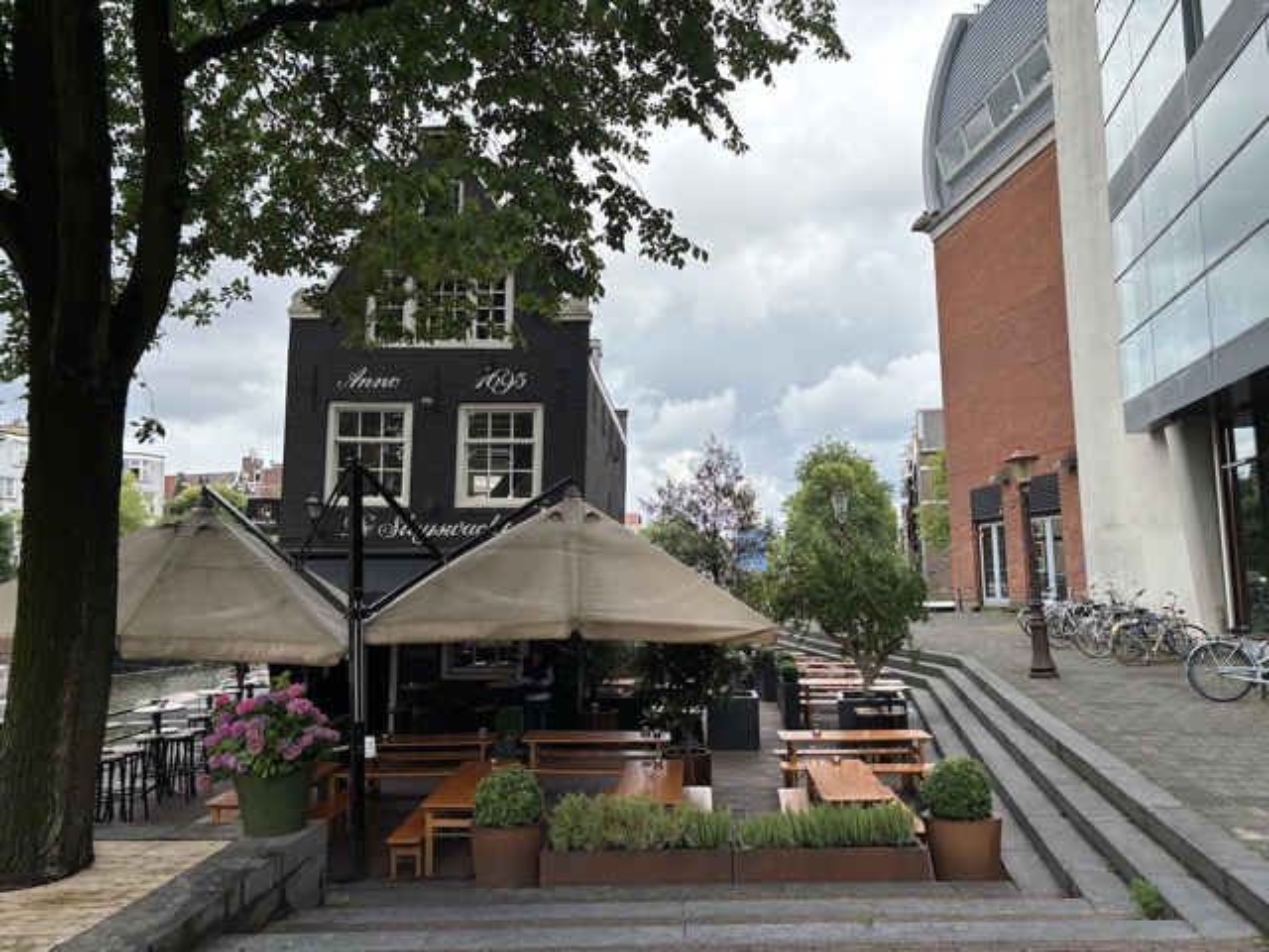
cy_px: 476
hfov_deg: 67.3
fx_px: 953
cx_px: 634
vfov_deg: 53.1
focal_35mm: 26
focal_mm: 5.96
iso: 50
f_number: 1.6
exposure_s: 1/1845
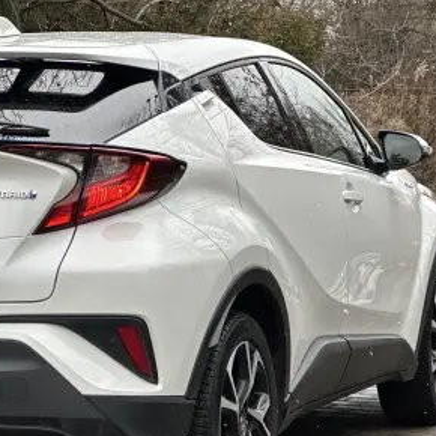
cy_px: 286
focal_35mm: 150
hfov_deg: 11.6
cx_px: 74
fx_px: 2137
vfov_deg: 11.6
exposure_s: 1/121
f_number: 2.8
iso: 80
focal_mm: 9
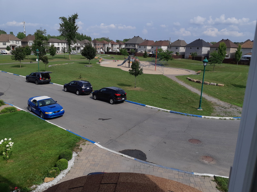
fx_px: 193
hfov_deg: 67.3
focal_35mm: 26
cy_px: 96
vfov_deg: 53.1
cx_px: 128
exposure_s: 1/3436
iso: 40
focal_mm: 3.93
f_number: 1.7
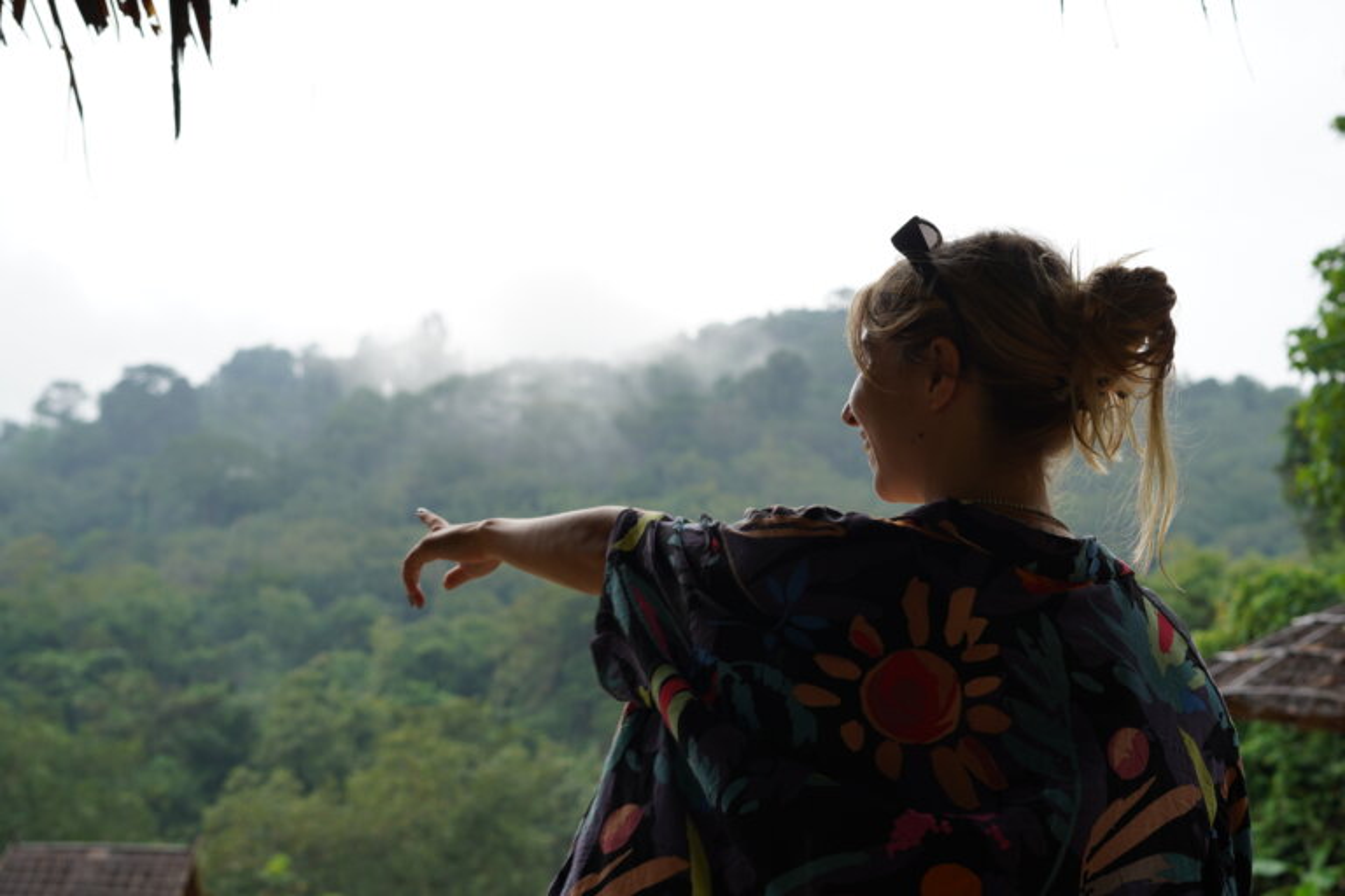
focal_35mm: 50
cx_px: 672
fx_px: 1868
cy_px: 448
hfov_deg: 39.6
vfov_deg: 27.0
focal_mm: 50
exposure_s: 1/100
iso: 100
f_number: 5
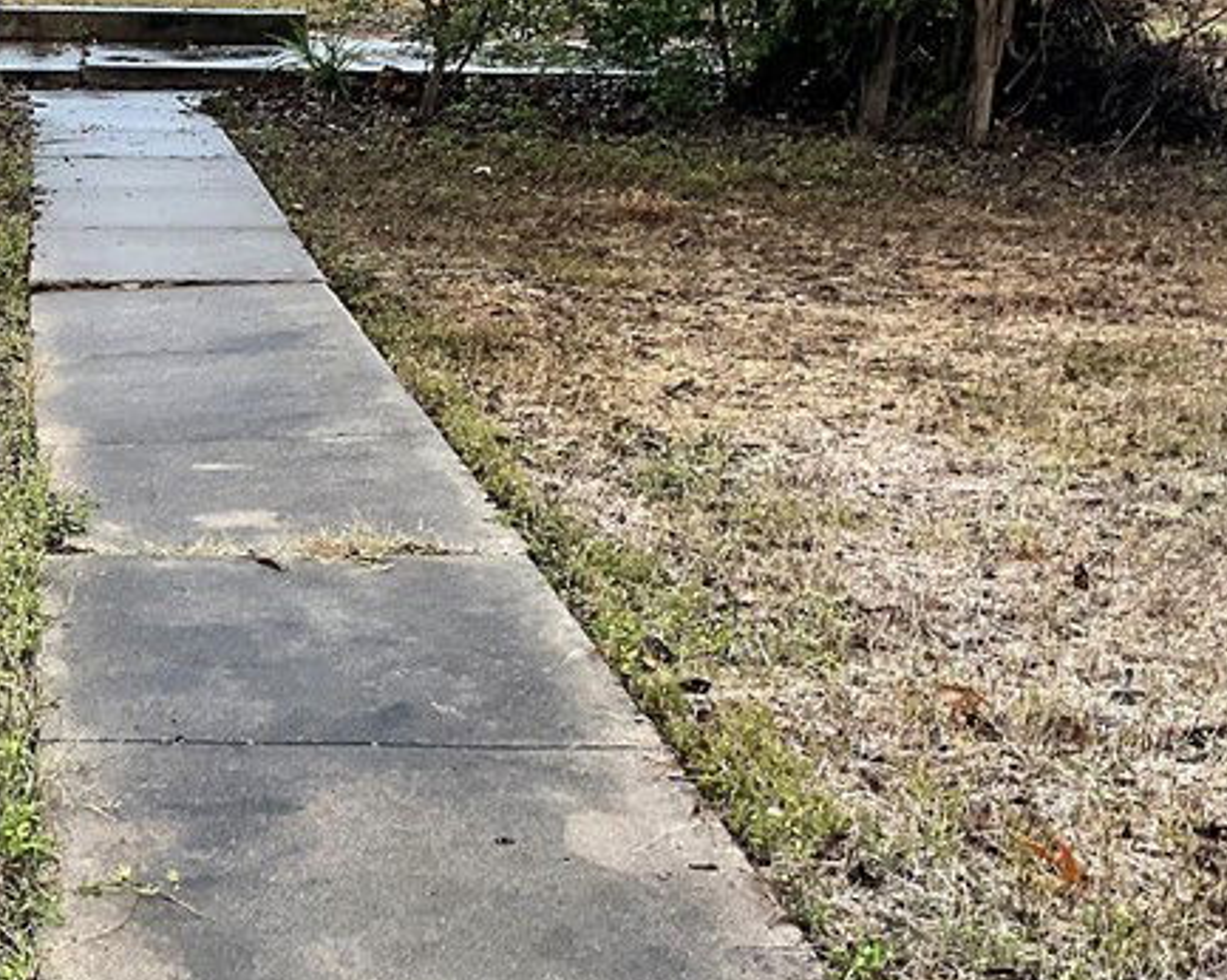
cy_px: 337
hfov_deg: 26.5
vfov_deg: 22.7
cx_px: -57
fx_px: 2432
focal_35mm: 67
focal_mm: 3
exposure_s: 1/122
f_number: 1.8
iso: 64
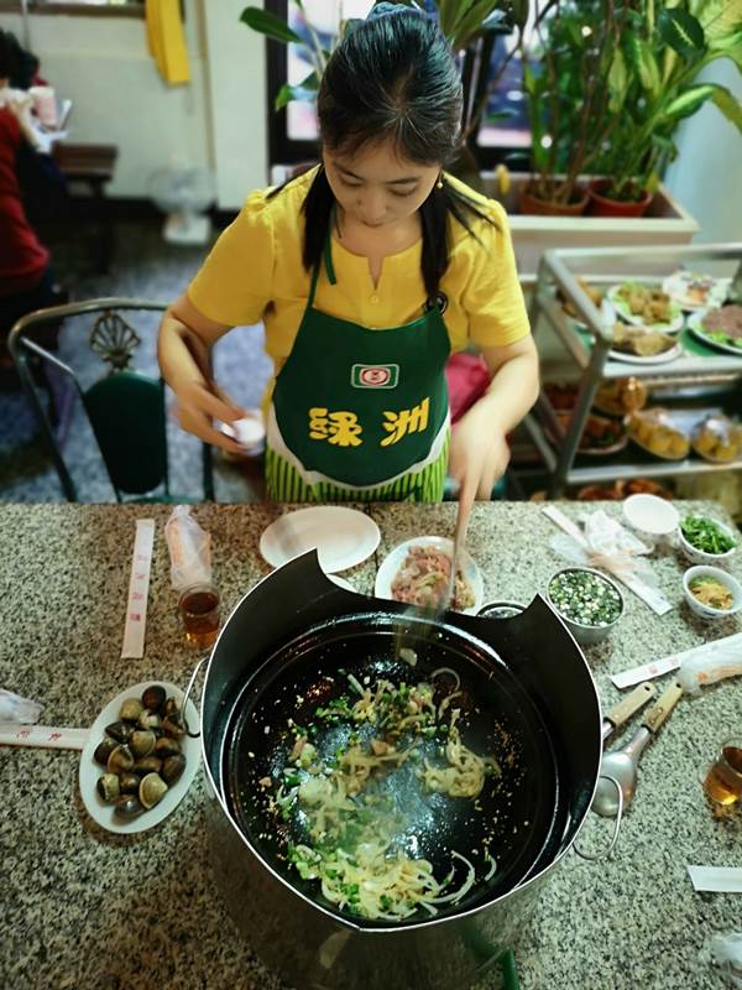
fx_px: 772
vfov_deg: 65.3
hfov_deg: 51.4
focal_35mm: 27
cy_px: 495
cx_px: 371
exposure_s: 1/17.1
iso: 640
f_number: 1.8
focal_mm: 3.95
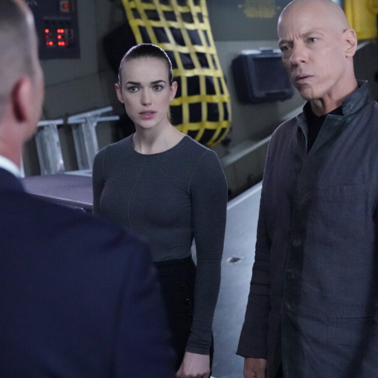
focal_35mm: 74
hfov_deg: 23.4
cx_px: 190
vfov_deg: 23.4
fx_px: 914
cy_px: 180
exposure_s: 1/200
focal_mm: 51
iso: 20000
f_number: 3.5
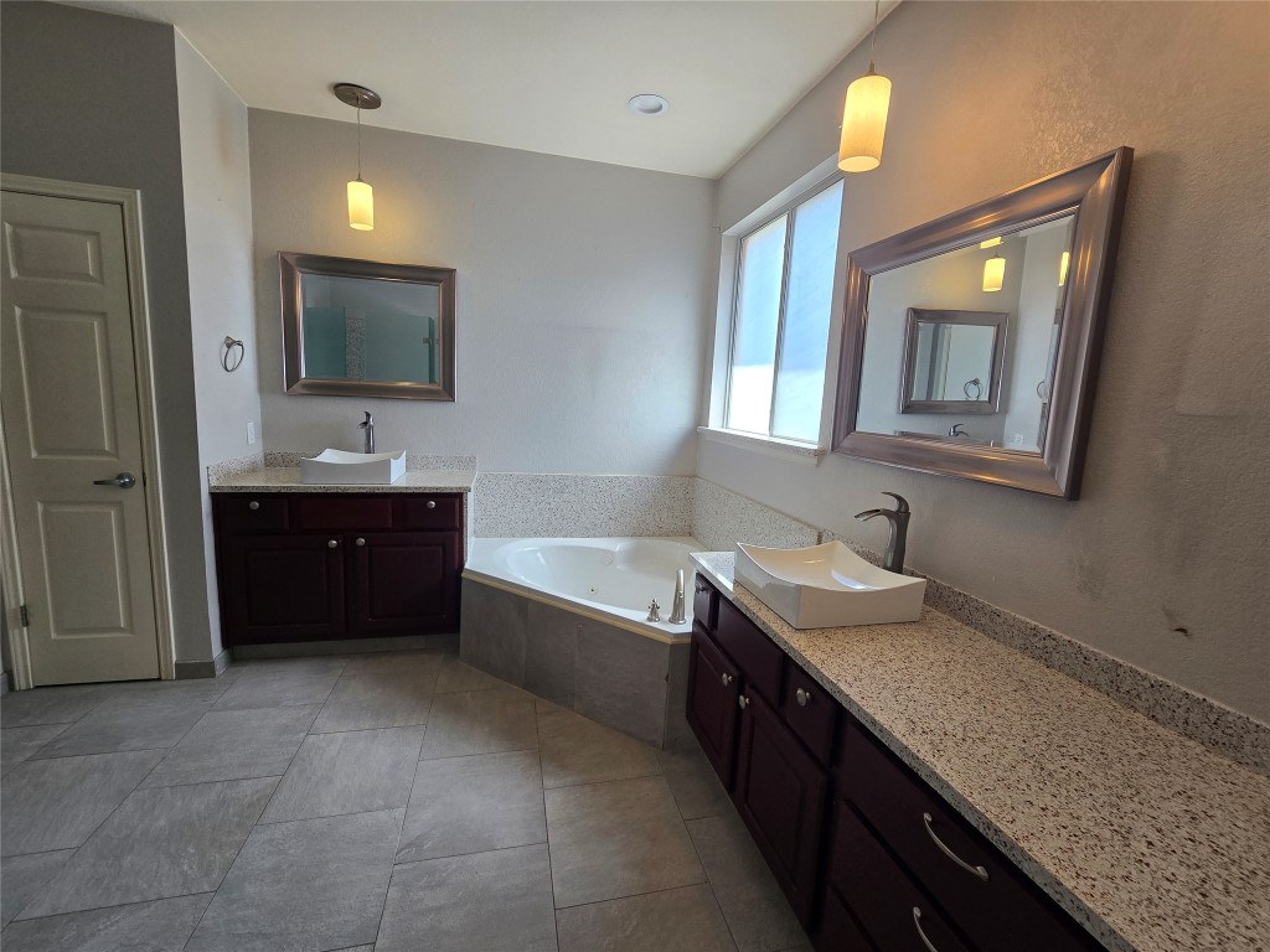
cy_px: 476
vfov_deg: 89.9
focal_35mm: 13
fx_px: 477
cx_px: 635
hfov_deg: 106.2
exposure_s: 1/60
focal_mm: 2.2
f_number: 2.2
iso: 64
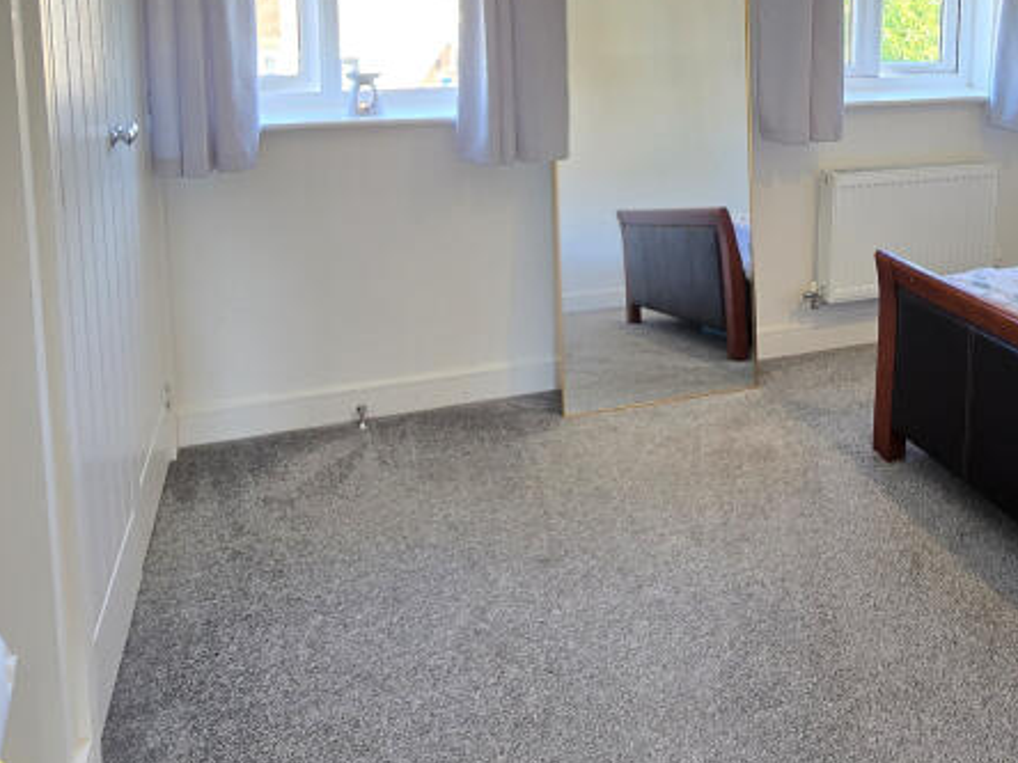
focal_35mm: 30
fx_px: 882
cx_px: 690
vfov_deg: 43.7
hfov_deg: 58.4
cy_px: 115
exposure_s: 1/50
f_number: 2.2
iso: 125
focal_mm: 2.2
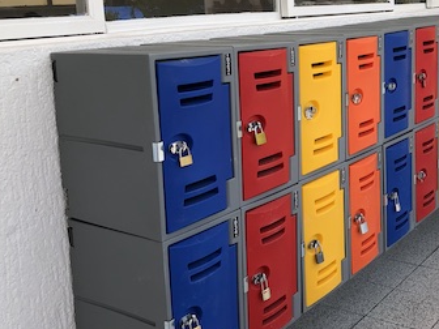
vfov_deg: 29.0
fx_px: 634
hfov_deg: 36.8
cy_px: 119
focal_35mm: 50
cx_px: 357
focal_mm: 3.99
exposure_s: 1/615
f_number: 1.8
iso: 20
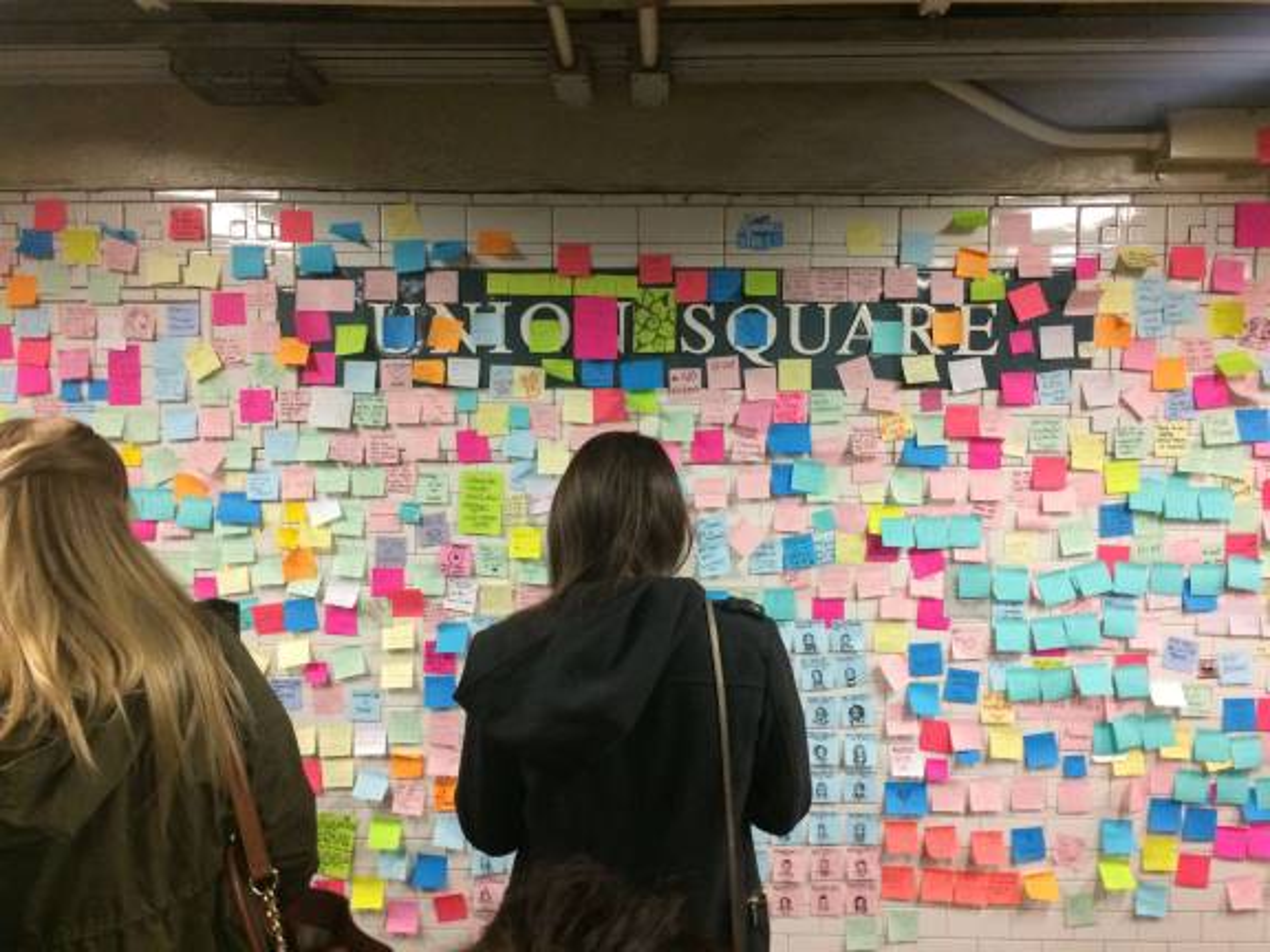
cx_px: 635
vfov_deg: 48.2
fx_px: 1064
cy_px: 476
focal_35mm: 29
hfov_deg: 61.7
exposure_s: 1/30
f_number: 2.2
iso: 250
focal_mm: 4.15
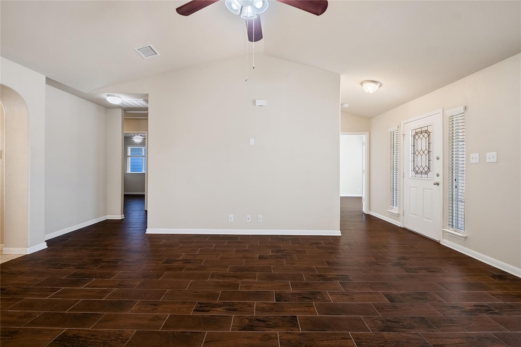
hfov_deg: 100.4
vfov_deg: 77.3
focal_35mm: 15
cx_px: 260
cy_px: 174
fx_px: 217
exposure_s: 1/125
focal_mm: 10
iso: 160
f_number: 8
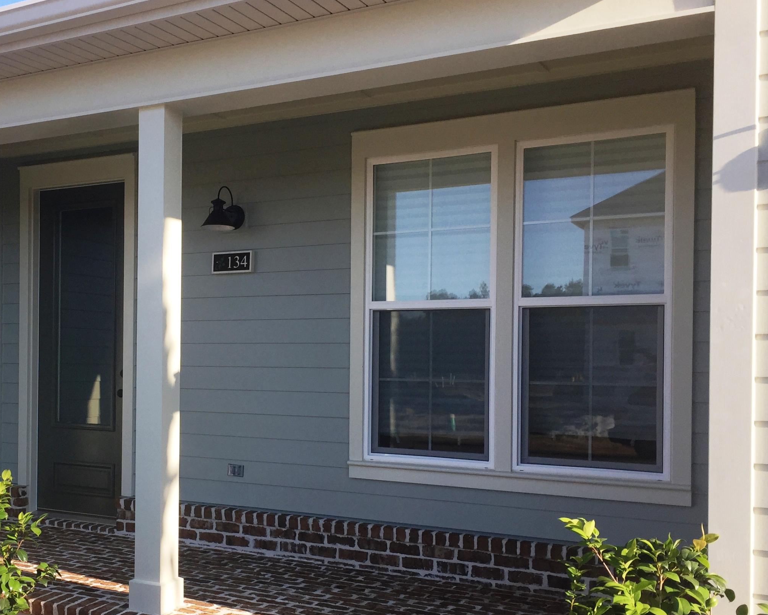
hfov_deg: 42.8
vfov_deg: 35.6
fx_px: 955
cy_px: 367
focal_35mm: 42
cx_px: 219
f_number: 2.2
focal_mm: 4.15
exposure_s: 1/824
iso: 32
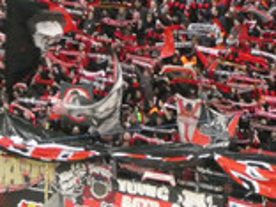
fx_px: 2950
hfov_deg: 5.3
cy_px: -71
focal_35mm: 370
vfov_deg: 4.0
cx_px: -225
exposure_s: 1/40
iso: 1600
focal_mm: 16.1
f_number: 4.9
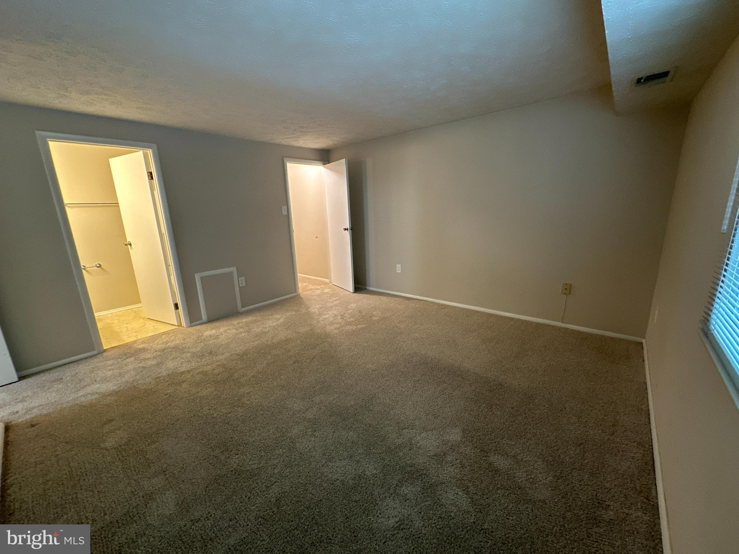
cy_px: 277
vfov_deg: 85.7
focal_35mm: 14
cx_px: 370
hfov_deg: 102.1
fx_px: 299
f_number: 2.2
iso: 400
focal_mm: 2.22
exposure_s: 1/40
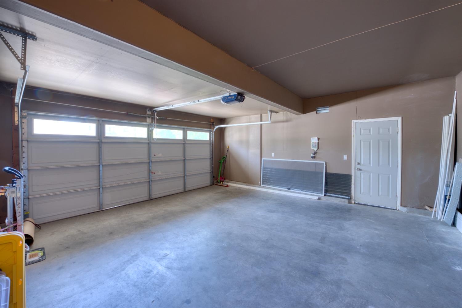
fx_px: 180
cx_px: 231
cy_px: 154
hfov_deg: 104.3
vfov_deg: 81.2
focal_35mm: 14
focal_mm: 14
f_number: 10
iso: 400
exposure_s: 1/3
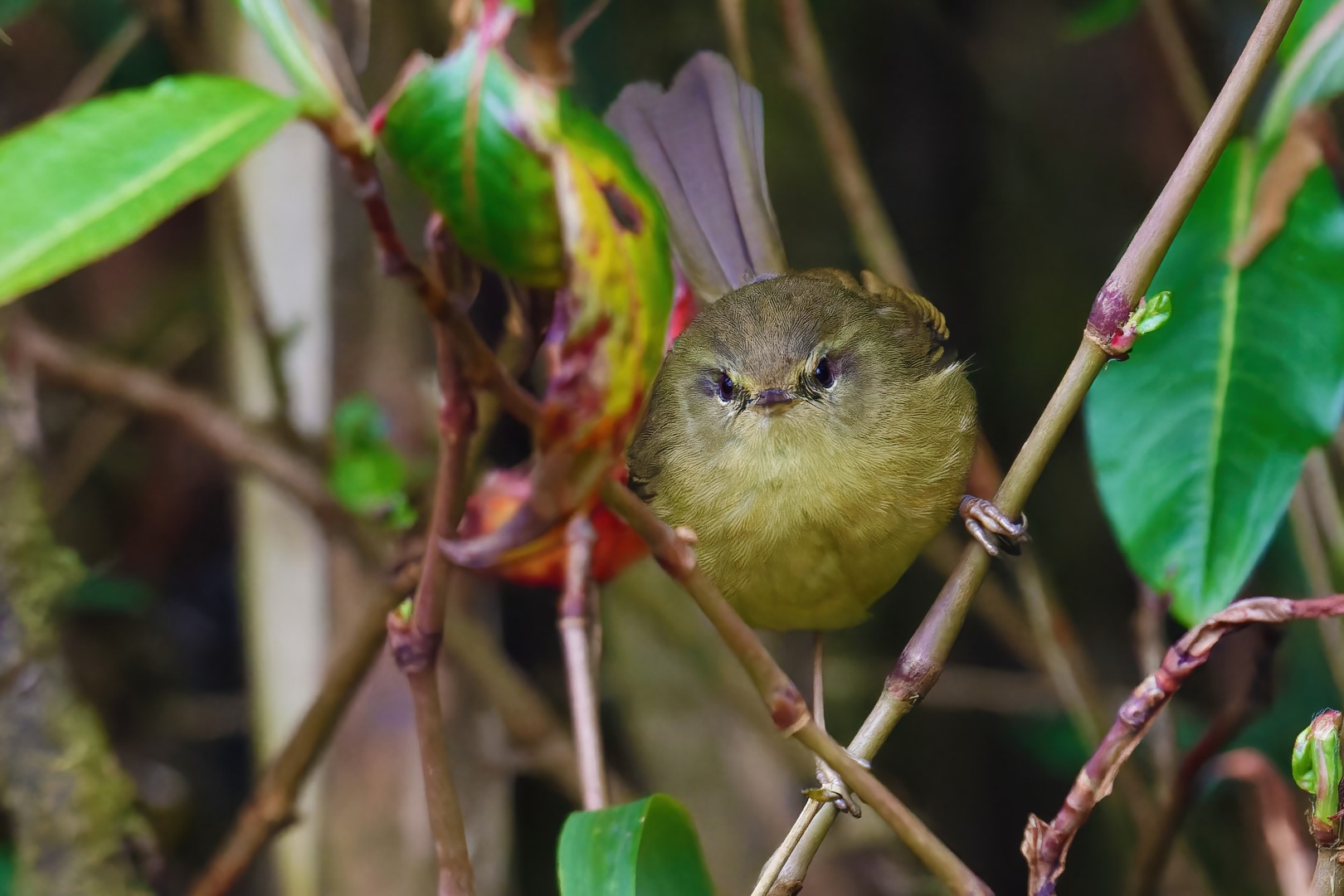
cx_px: 672
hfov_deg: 3.6
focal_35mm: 570
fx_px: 21278
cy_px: 448
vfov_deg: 2.4
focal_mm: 380
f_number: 6.3
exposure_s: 1/800
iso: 3200
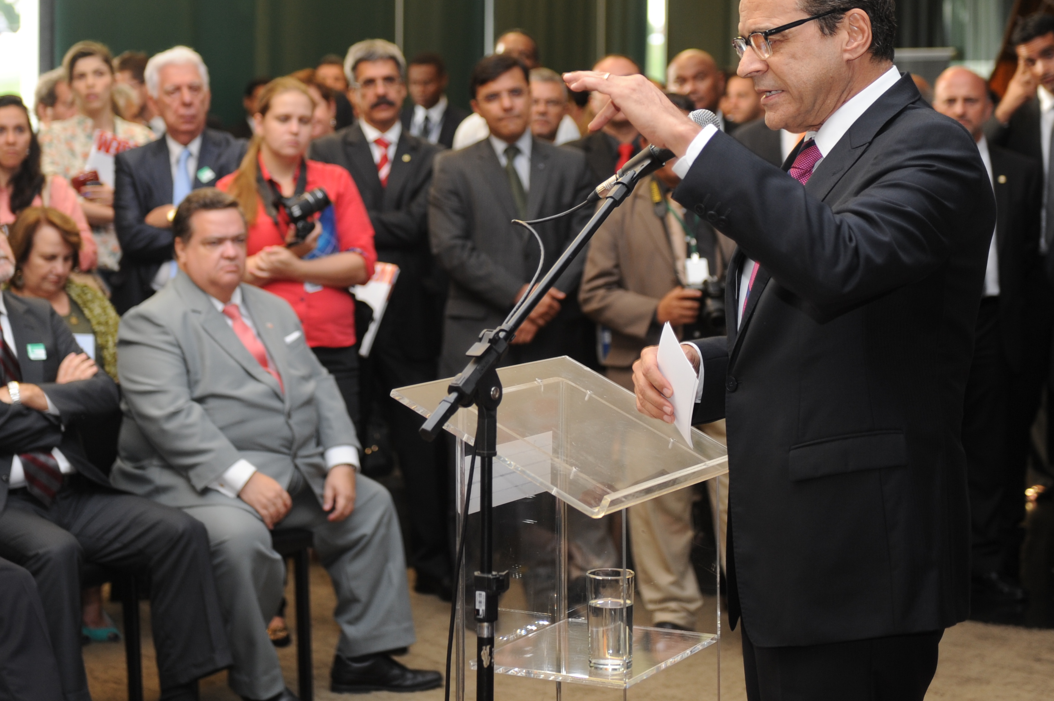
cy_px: 177
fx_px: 2311
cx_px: 421
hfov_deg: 25.6
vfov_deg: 17.2
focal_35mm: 79
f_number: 2.8
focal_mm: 50
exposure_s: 1/60
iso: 500
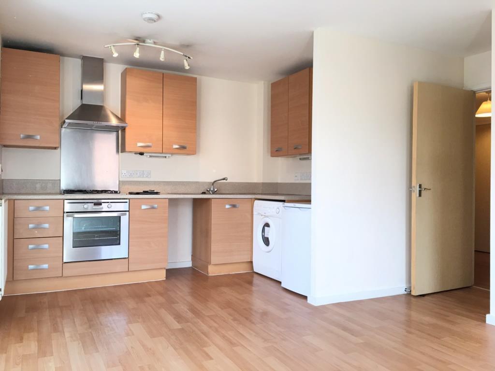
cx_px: 248
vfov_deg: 48.2
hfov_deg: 61.7
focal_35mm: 29
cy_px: 186
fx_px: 415
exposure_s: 1/33
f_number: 2.2
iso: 40
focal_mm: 4.15
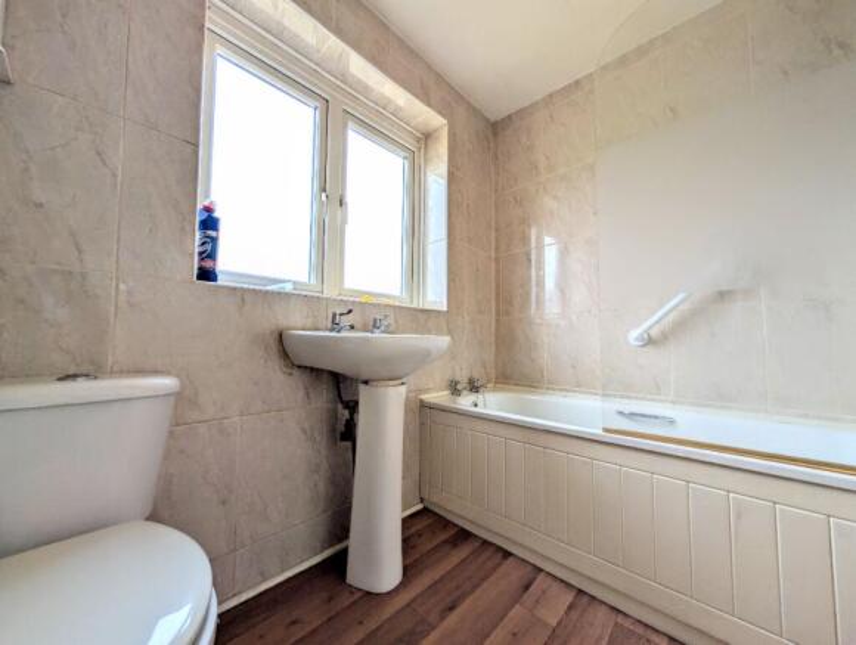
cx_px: 428
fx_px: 297
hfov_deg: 110.4
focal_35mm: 12
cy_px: 322
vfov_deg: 94.7
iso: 61
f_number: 1.7
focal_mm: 2.02
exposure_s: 1/360
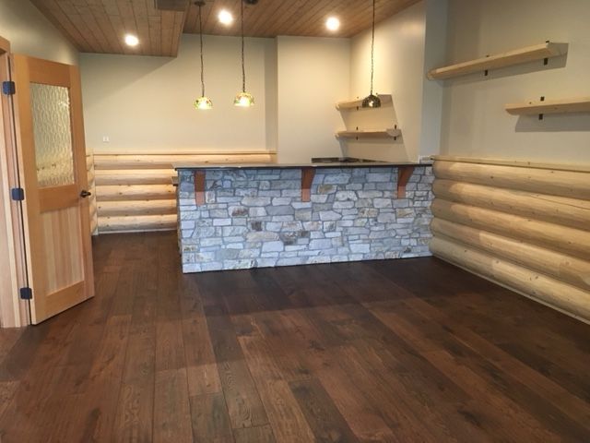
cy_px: 222
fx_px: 494
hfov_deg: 61.7
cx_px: 295
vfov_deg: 48.2
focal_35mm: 29
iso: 200
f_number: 2.2
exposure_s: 1/24
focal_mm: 4.15
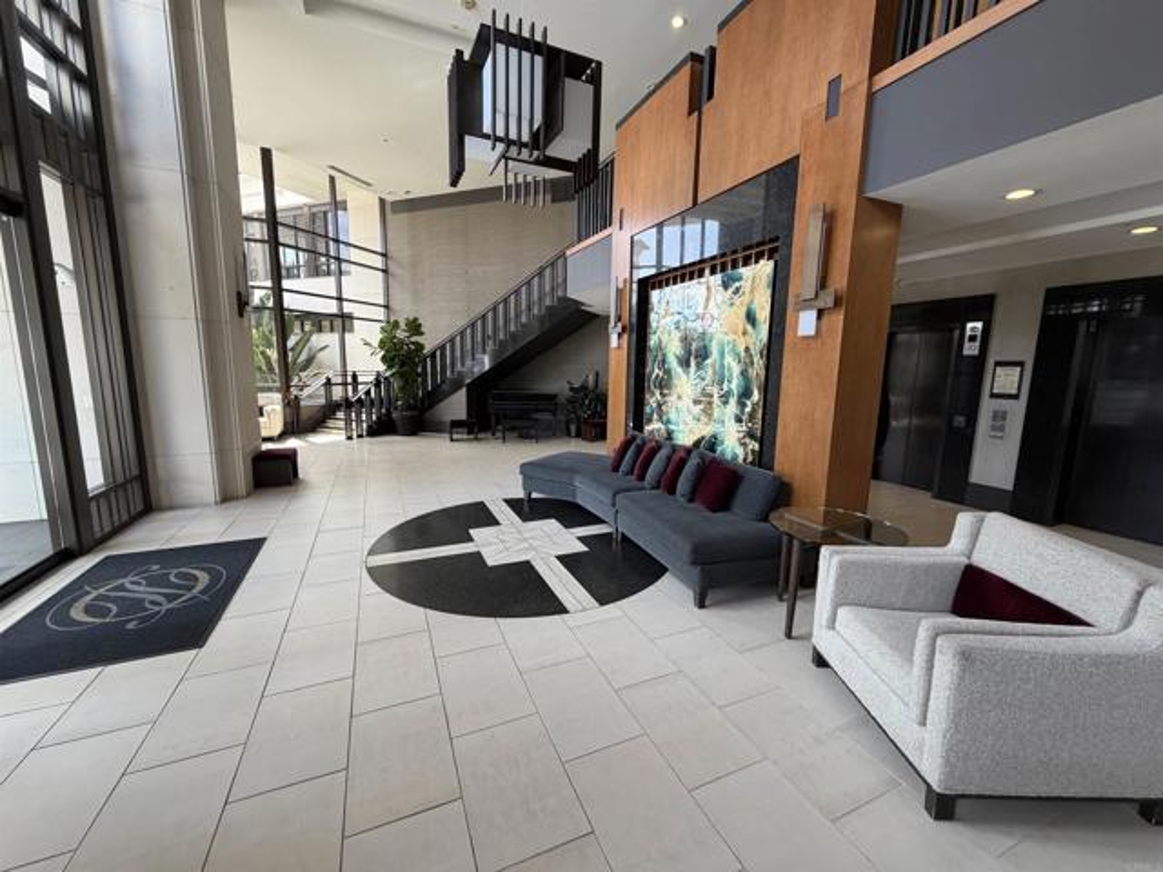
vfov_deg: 85.7
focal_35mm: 14
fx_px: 470
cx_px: 582
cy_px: 436
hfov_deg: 102.1
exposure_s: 1/121
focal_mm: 2.22
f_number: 2.2
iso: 160
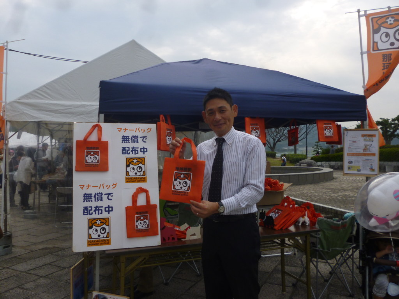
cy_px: 150
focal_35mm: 28
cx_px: 200
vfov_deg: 49.7
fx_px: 323
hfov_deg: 63.4
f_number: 9
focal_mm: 5
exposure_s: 1/125
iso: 100
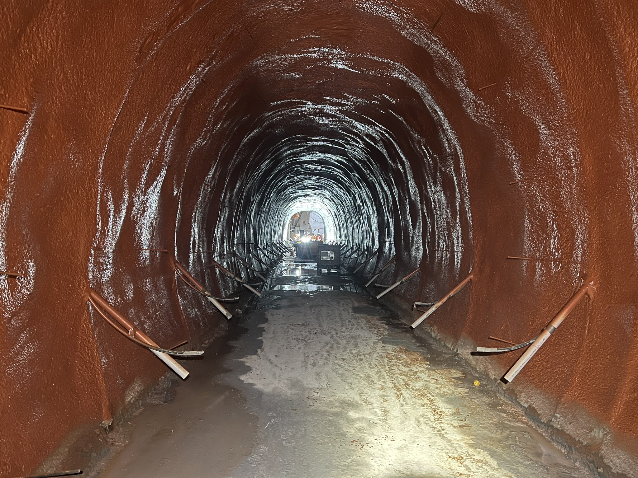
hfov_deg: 67.3
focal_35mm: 26
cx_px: 319
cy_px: 239
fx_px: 479
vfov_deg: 53.1
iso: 1000
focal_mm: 5.7
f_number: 1.5
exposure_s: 1/20
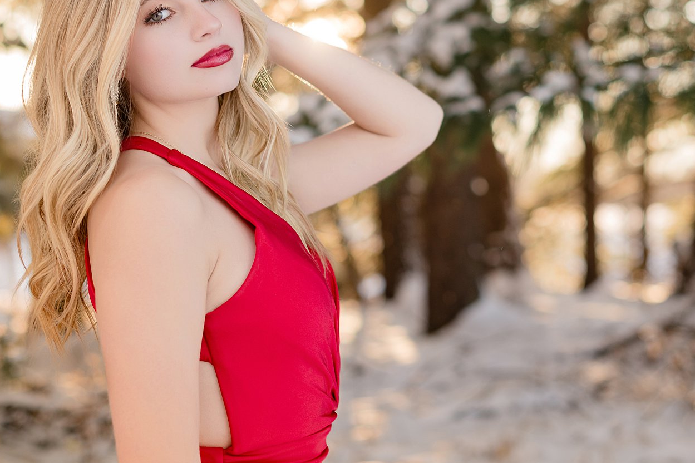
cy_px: 154
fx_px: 1583
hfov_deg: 24.7
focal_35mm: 82
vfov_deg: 16.6
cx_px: 410
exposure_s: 1/250
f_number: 2.5
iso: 125
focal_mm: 50
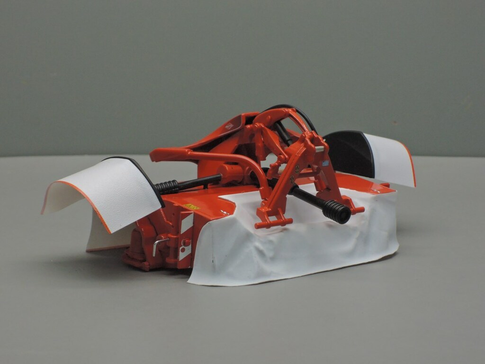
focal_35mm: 120
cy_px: 182
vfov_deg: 12.3
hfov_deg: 16.4
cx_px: 242
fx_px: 1681
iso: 800
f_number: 7.1
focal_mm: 25.5
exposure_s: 1/20
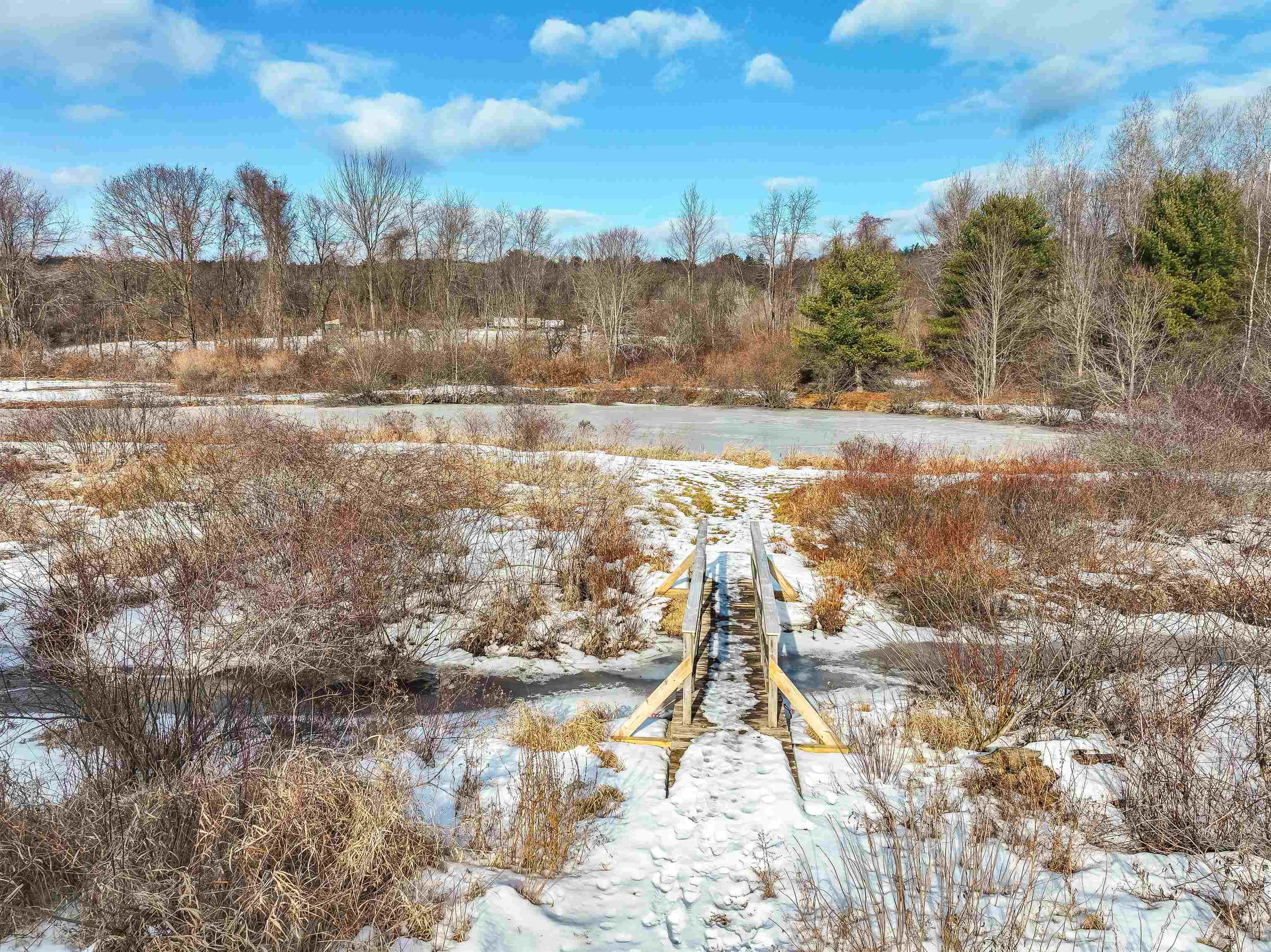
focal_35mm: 24
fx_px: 881
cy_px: 476
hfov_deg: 71.6
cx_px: 636
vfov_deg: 56.8
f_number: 2.8
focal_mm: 12.29
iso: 100
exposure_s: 1/2000
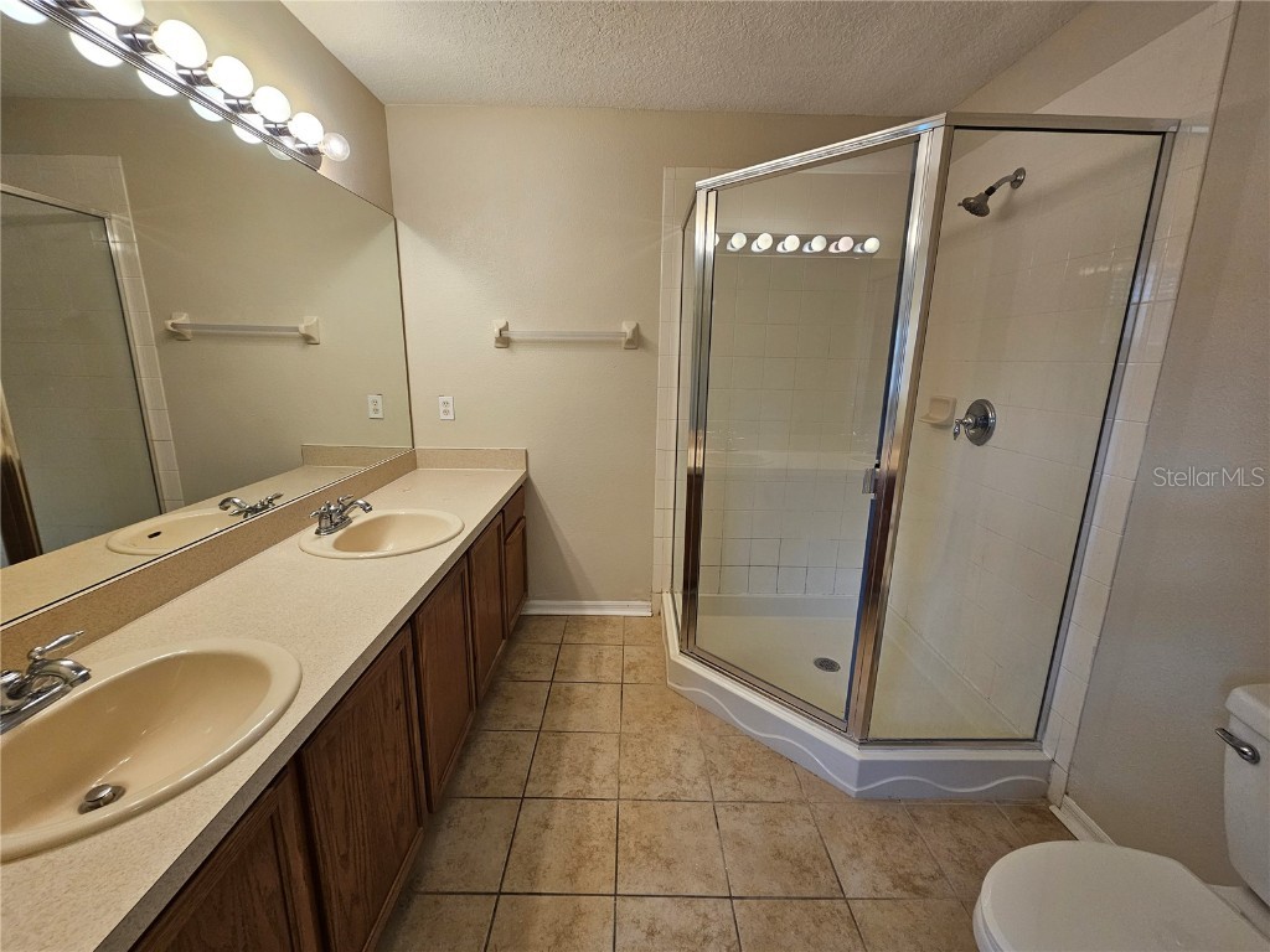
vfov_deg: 89.9
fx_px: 477
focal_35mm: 13
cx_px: 635
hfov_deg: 106.2
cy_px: 476
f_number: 2.2
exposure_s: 1/60
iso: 100
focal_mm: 2.2
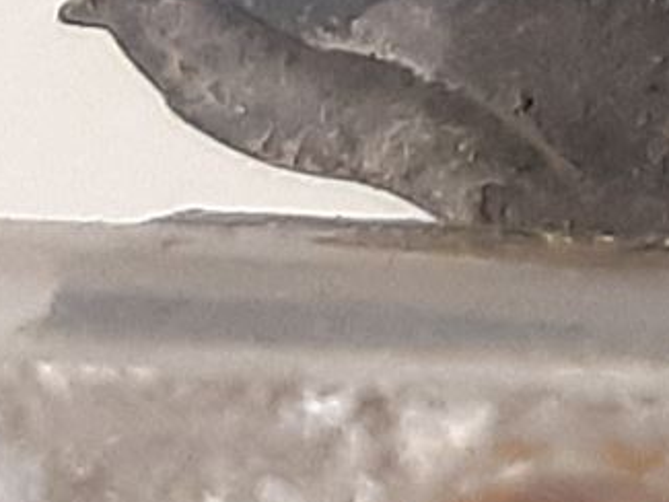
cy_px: -619
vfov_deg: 8.4
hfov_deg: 9.8
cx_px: 1881
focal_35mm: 164
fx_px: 3171
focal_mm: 3.93
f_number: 1.7
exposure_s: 1/50
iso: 250
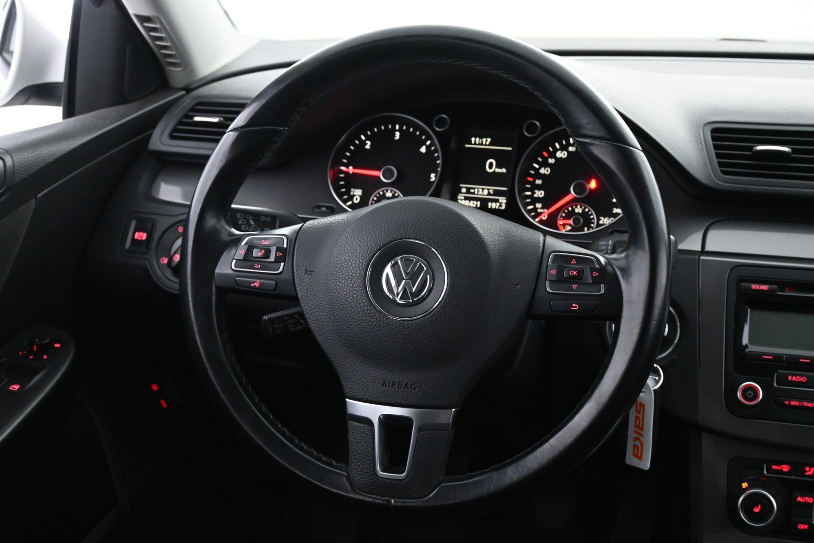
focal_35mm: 45
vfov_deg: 29.9
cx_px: 407
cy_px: 272
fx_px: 1017
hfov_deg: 43.6
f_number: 4.8
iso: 4500
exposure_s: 1/50
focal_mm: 30
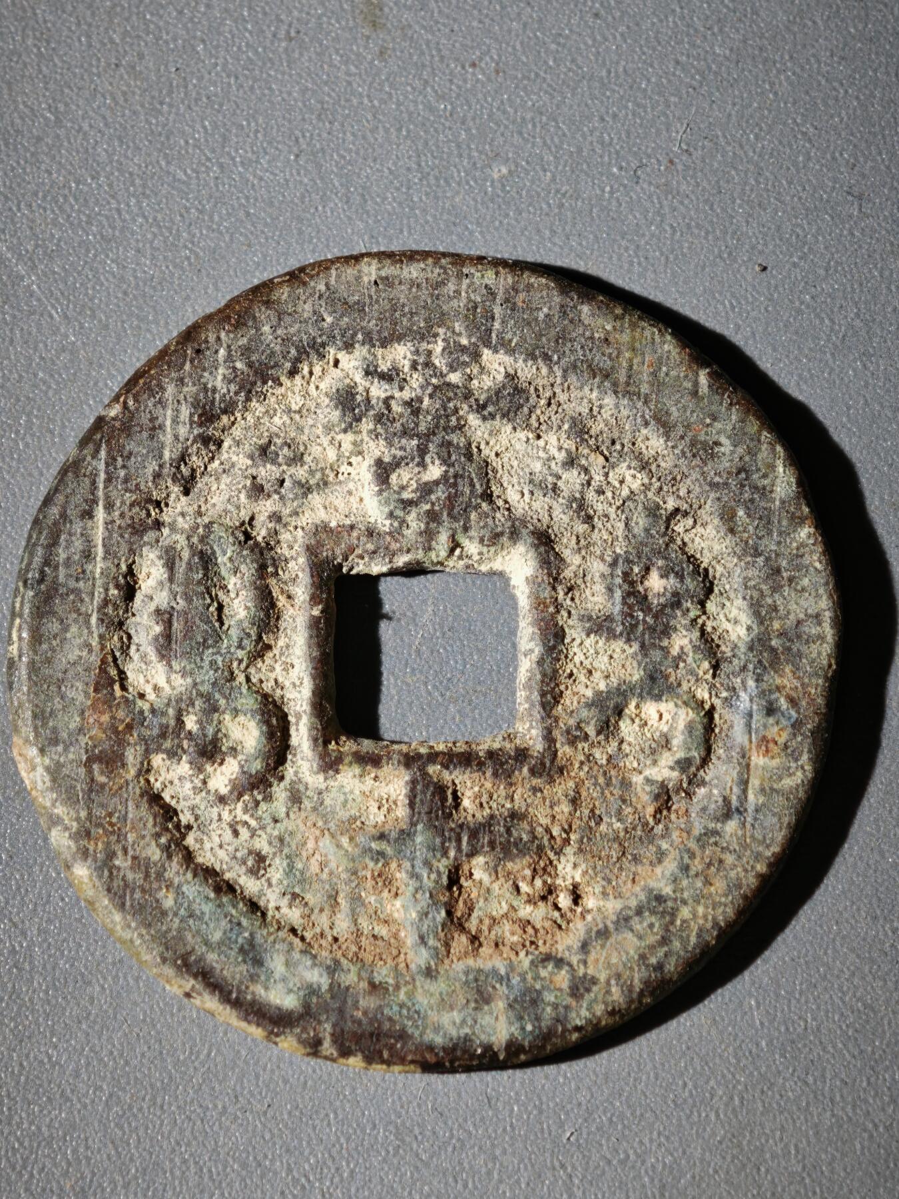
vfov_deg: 17.9
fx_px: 3809
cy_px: 600
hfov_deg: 13.5
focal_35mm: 110
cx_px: 450
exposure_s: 1/100
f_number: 2
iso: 320
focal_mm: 9
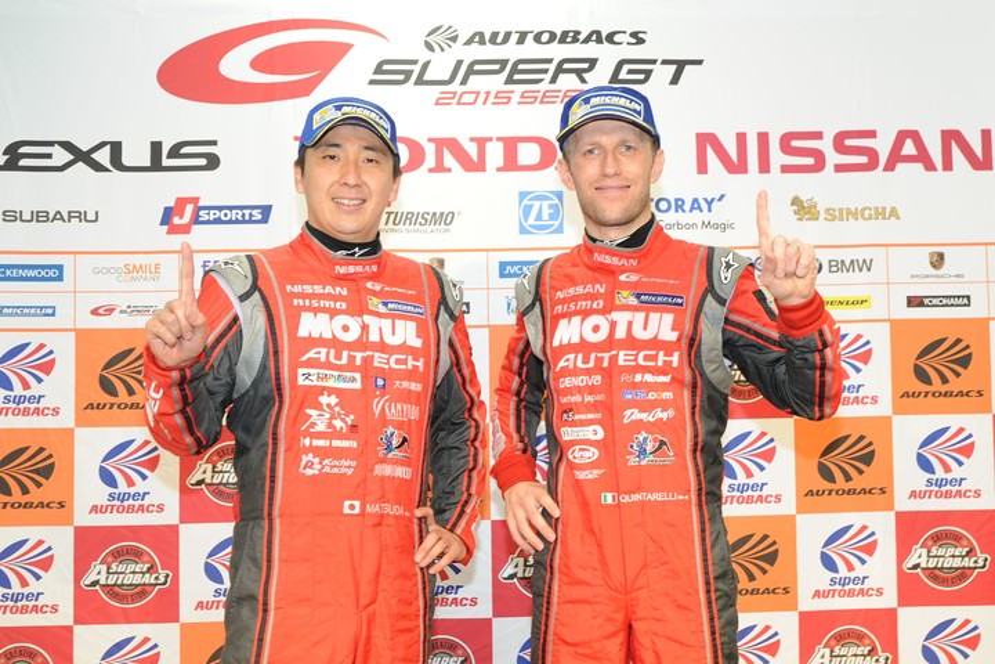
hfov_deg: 53.1
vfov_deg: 36.9
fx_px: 995
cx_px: 498
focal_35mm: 36
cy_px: 332
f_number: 5.6
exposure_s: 1/60
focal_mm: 36
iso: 1600
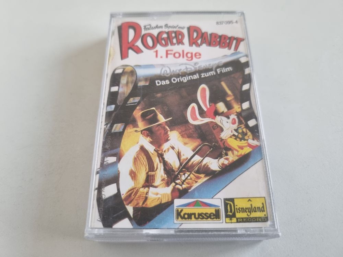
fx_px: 258
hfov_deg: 67.3
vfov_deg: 53.1
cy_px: 128
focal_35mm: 26
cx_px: 172
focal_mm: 5.4
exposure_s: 1/50
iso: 200
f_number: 1.8
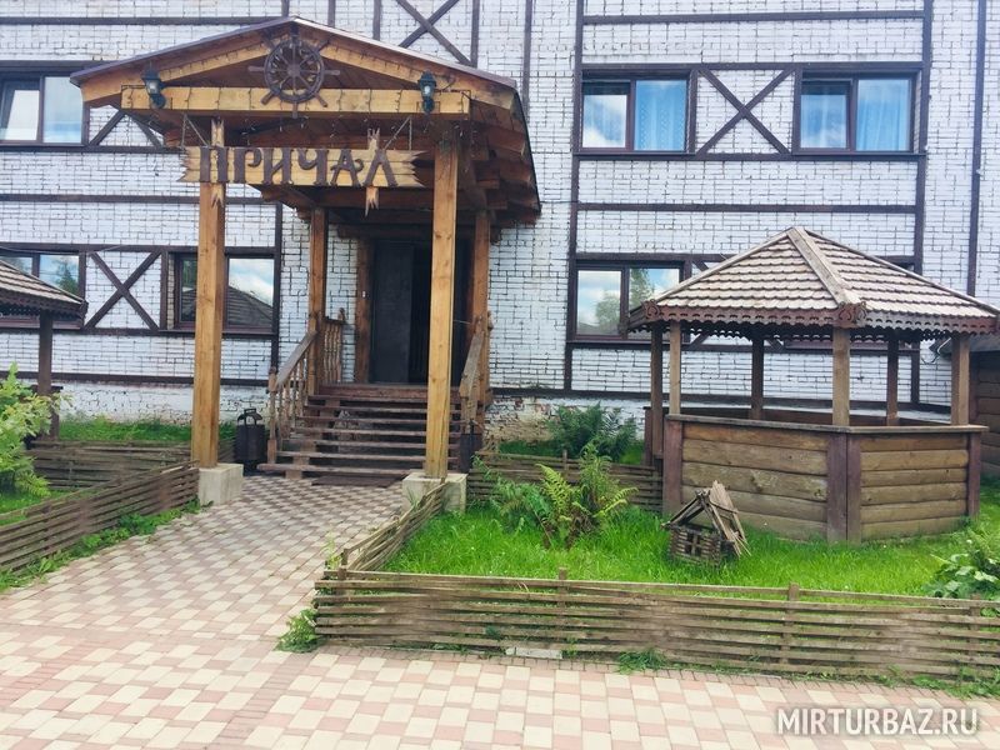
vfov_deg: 48.2
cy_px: 375
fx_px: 838
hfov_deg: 61.7
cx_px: 500
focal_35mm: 29
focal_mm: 4.15
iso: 32
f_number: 2.2
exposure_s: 1/482
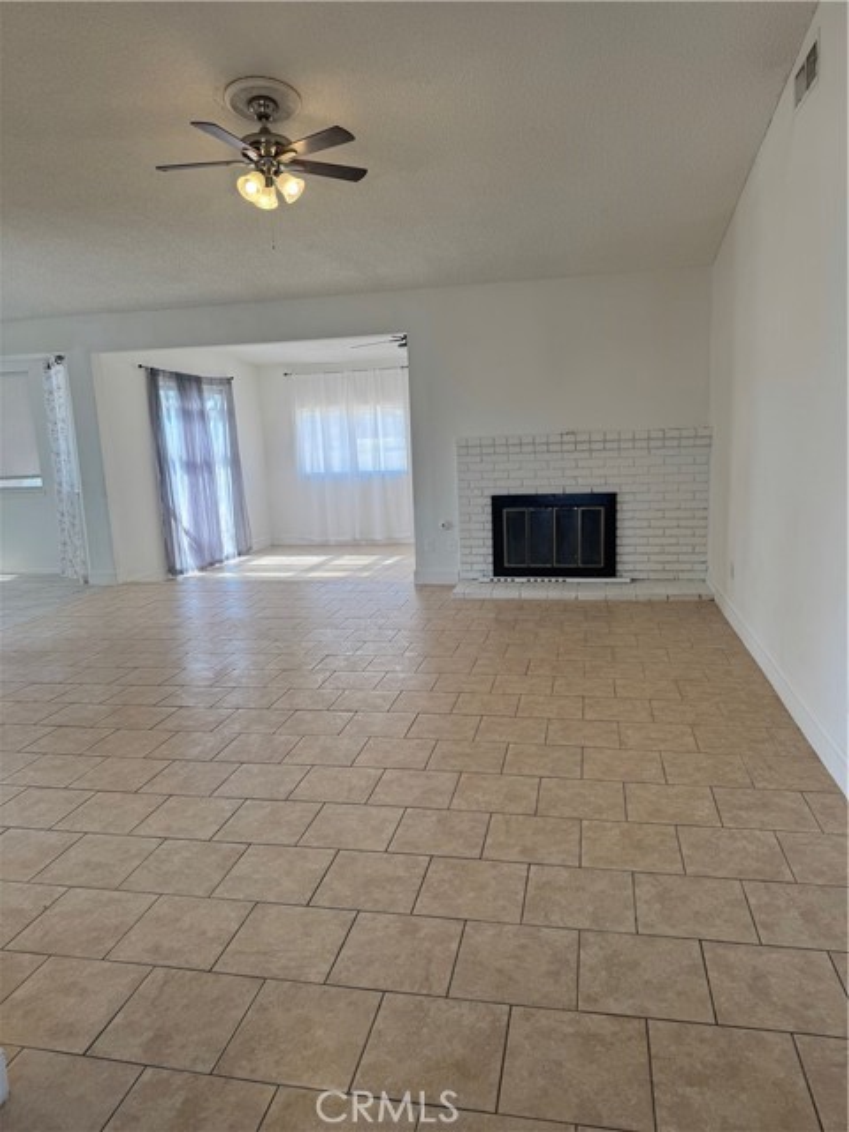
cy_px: 566
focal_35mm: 24
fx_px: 785
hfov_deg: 56.8
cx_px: 424
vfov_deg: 71.6
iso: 64
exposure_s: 1/194
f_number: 1.78
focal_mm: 6.76
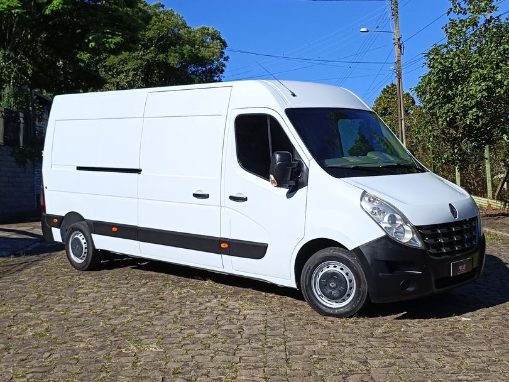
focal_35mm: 26
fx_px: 382
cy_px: 191
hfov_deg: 67.3
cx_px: 254
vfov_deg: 53.1
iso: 76
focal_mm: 4.94
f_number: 1.5
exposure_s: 1/3891
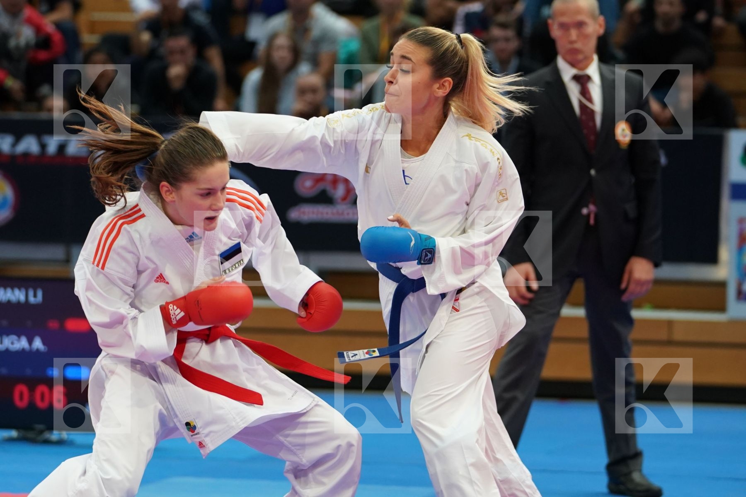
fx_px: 3605
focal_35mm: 174
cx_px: 373
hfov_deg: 11.8
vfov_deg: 7.9
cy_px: 248
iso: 2000
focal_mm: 116
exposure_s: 1/1000
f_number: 2.8
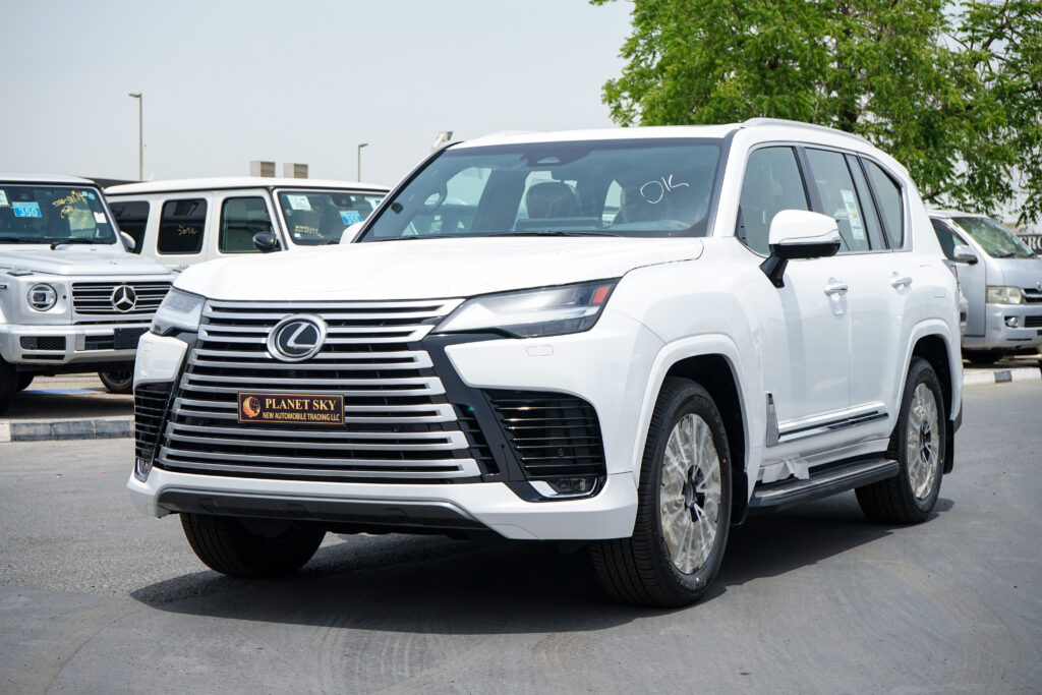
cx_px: 521
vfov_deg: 20.6
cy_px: 348
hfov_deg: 30.5
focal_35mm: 66
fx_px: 1910
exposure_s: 1/640
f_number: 9
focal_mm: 66
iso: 320
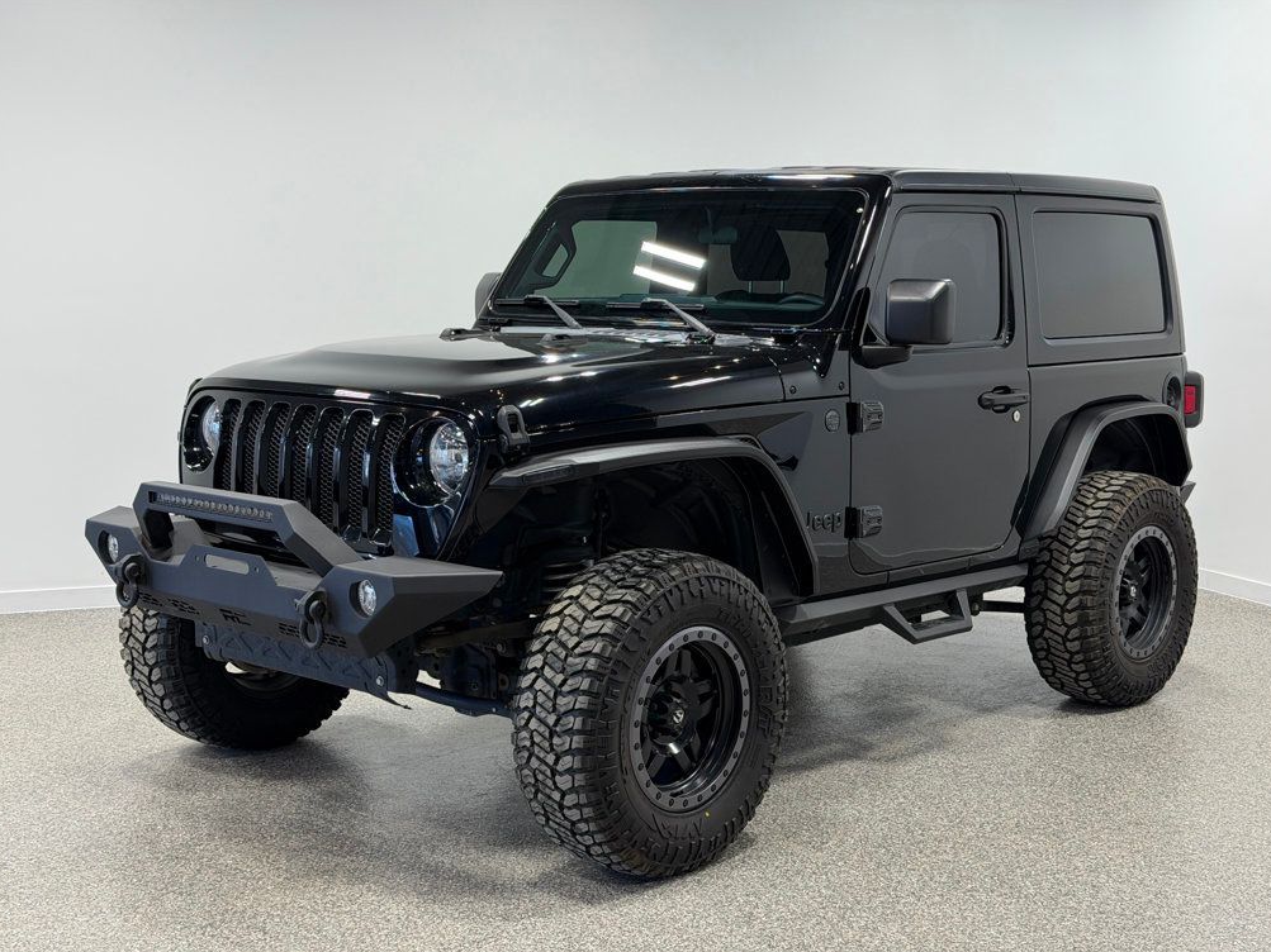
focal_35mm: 49
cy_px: 485
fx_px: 1799
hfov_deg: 38.9
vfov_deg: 29.7
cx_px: 640
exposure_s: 1/120
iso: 50
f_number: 1.78
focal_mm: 6.76
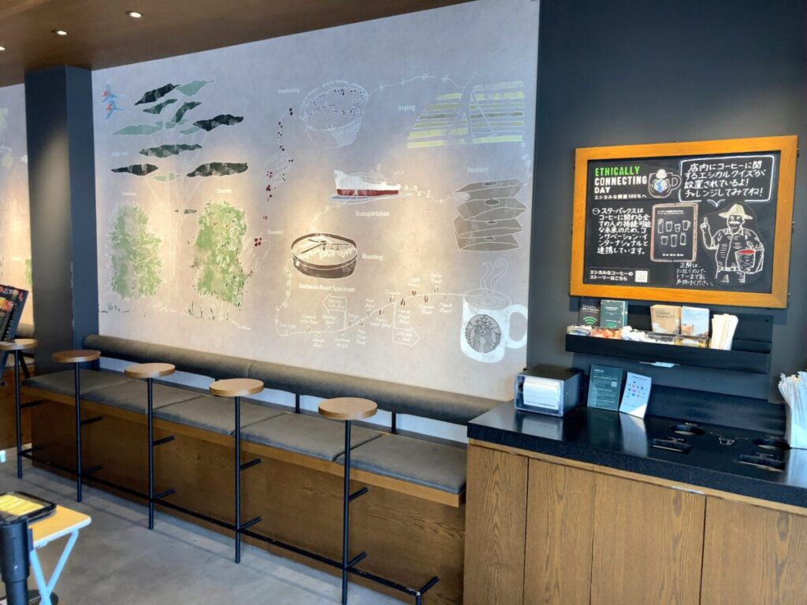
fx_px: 653
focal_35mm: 28
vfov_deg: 49.7
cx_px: 404
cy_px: 302
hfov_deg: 63.4
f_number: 1.8
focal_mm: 3.99
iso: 80
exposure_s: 1/94
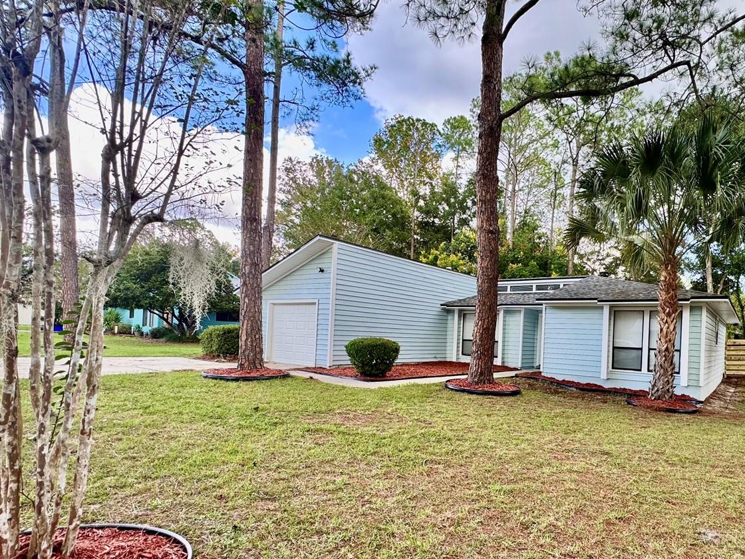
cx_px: 494
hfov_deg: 79.2
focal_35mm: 20
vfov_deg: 65.4
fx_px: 430
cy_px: 332
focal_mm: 2.22
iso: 40
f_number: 2.2
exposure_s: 1/122
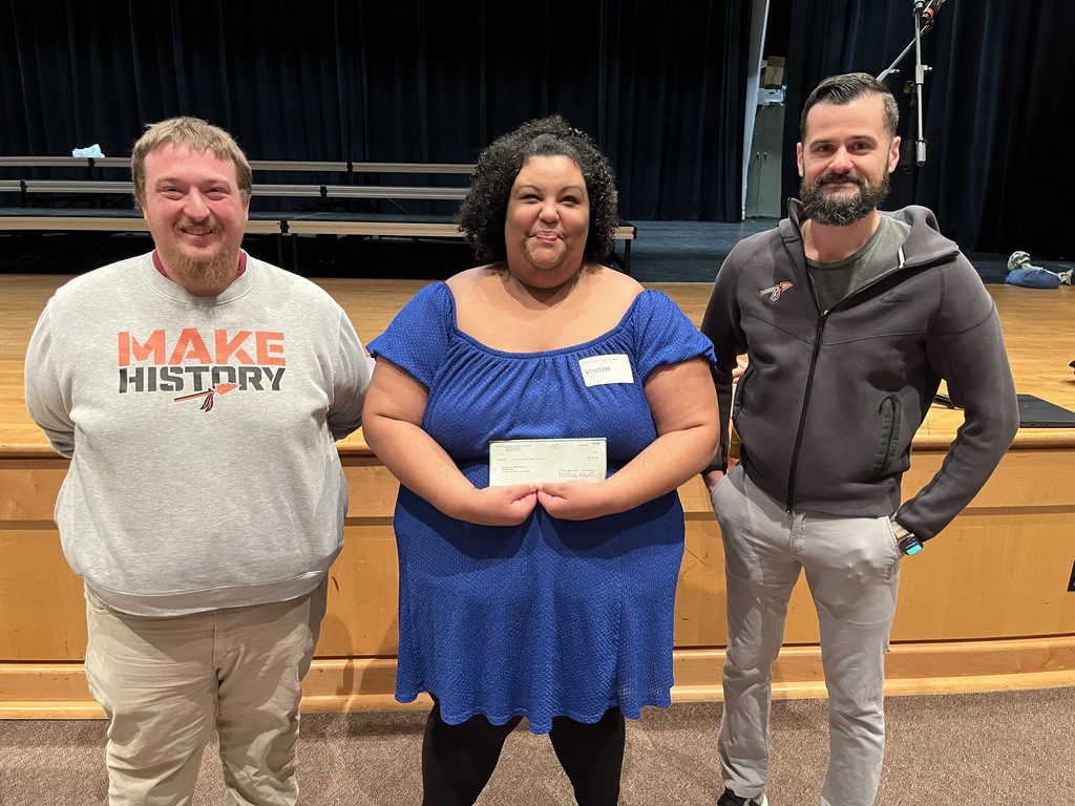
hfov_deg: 67.3
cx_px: 538
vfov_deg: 53.1
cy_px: 403
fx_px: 807
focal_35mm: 26
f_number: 1.6
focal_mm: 5.1
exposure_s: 1/60
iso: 500
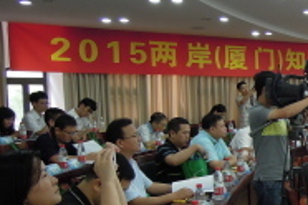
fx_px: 573
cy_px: 143
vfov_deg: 20.2
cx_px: 401
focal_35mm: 67
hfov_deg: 25.8
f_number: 2.8
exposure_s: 1/30
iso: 180
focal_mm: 4.3
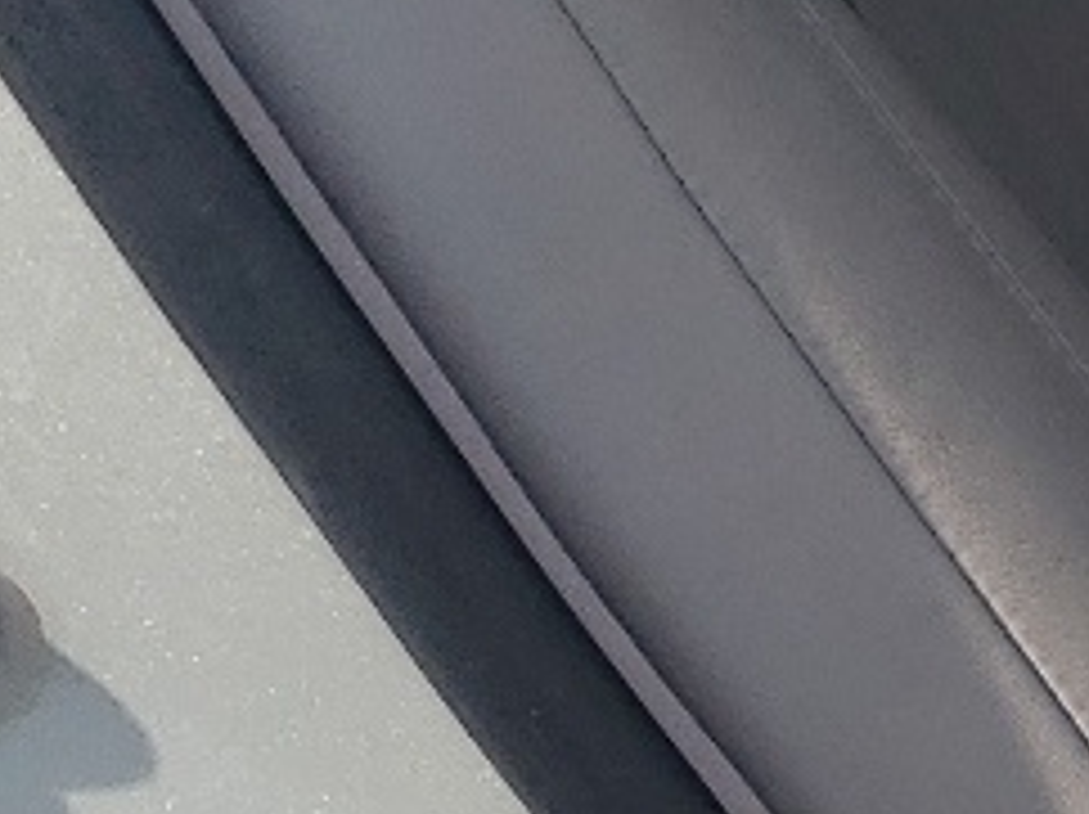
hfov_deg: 10.0
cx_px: 2655
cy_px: -364
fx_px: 5406
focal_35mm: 172
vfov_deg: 8.4
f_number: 1.5
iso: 50
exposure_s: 1/1250
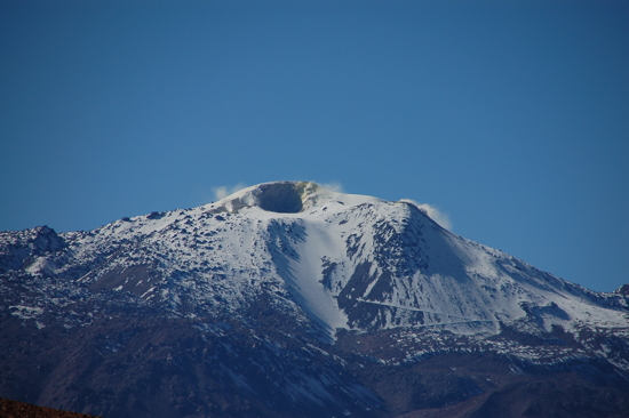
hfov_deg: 5.5
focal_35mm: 375
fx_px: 6548
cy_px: 209
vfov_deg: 3.7
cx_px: 314
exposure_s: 1/1600
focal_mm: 250
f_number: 6.3
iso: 200
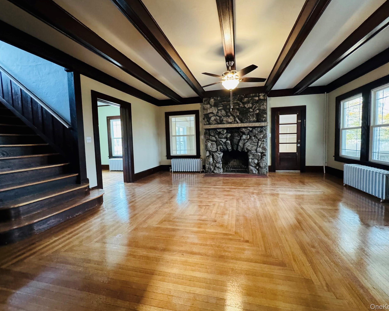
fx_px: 173
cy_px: 152
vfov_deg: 84.0
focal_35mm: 15
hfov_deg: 96.8
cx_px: 199
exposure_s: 1/60
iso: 1000
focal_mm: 2.22
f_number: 2.2
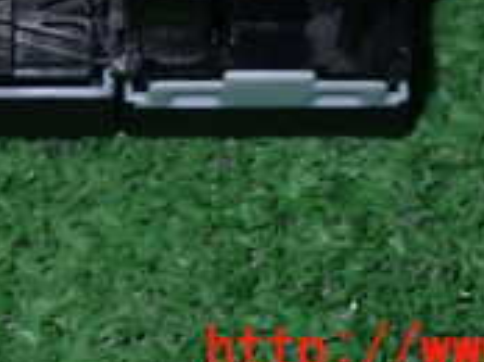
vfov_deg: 6.8
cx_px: 0
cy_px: -239
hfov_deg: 9.2
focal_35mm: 214
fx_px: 2988
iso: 320
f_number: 10
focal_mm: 11.09
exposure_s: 1/60
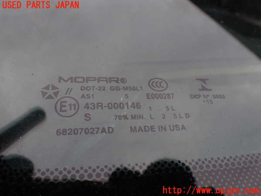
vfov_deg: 46.8
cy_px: 98
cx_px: 130
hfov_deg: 60.0
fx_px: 226
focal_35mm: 30
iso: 100
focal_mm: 5.4
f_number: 3.2
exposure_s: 1/500
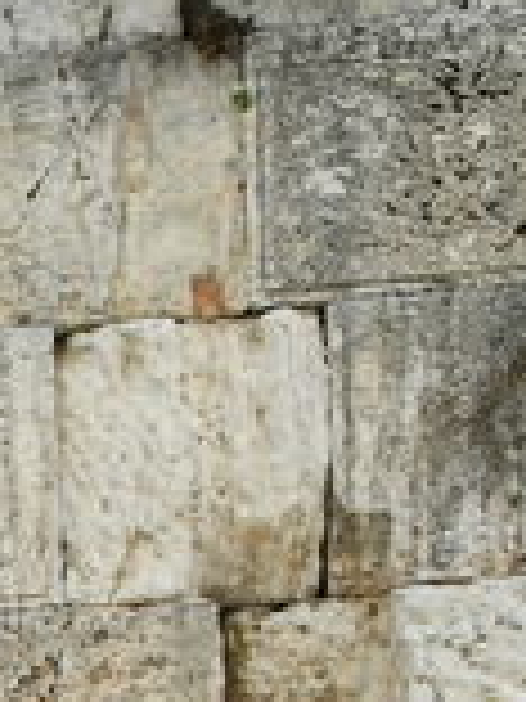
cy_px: 1969
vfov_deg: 8.3
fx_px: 4194
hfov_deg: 6.1
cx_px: -1547
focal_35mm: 207
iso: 200
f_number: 4
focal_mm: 24
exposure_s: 1/2000
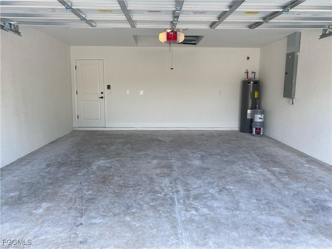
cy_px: 124
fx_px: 249
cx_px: 166
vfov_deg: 53.1
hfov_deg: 67.3
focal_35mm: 26
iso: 32
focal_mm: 4.25
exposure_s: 1/285
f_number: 1.8
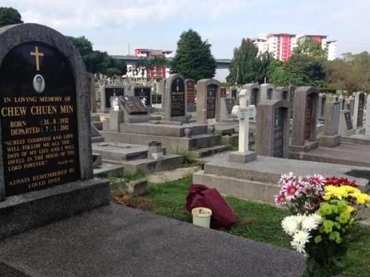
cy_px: 155
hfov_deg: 47.8
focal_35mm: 39
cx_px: 164
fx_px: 417
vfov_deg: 36.7
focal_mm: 4.12
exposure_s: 1/1022
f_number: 2.4
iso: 50
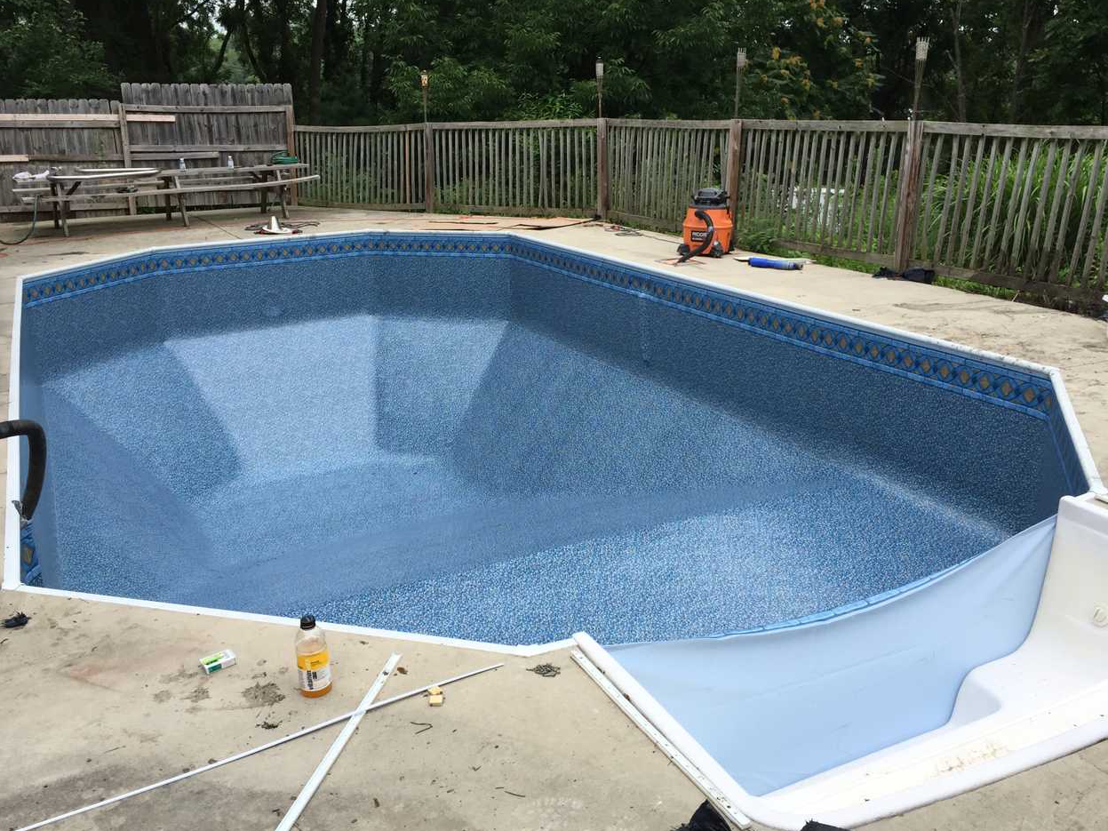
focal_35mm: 31
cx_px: 549
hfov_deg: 58.4
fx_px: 992
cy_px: 419
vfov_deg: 45.4
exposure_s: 1/989
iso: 32
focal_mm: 4.15
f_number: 2.2
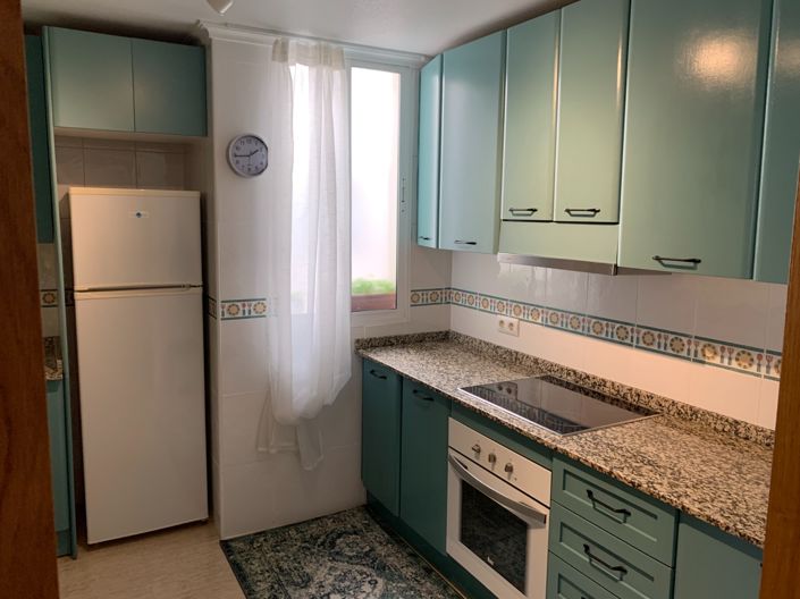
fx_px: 601
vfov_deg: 53.0
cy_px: 300
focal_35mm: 26
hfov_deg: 67.3
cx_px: 400
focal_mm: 4.25
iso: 100
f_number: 1.8
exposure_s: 1/84
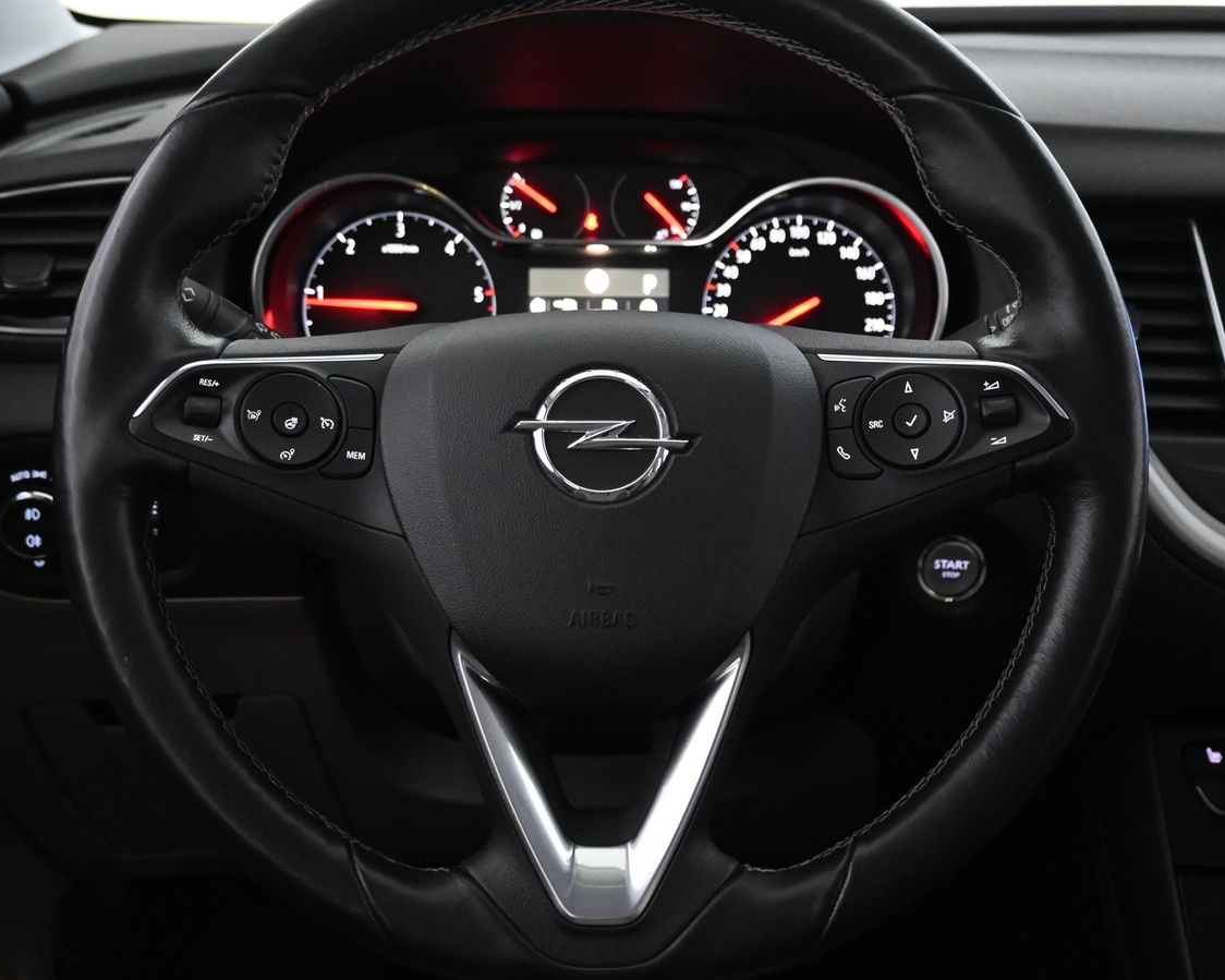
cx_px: 595
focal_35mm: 47
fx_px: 1692
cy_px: 465
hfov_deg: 39.8
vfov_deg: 32.3
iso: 4000
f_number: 4.2
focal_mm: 23
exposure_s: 1/40
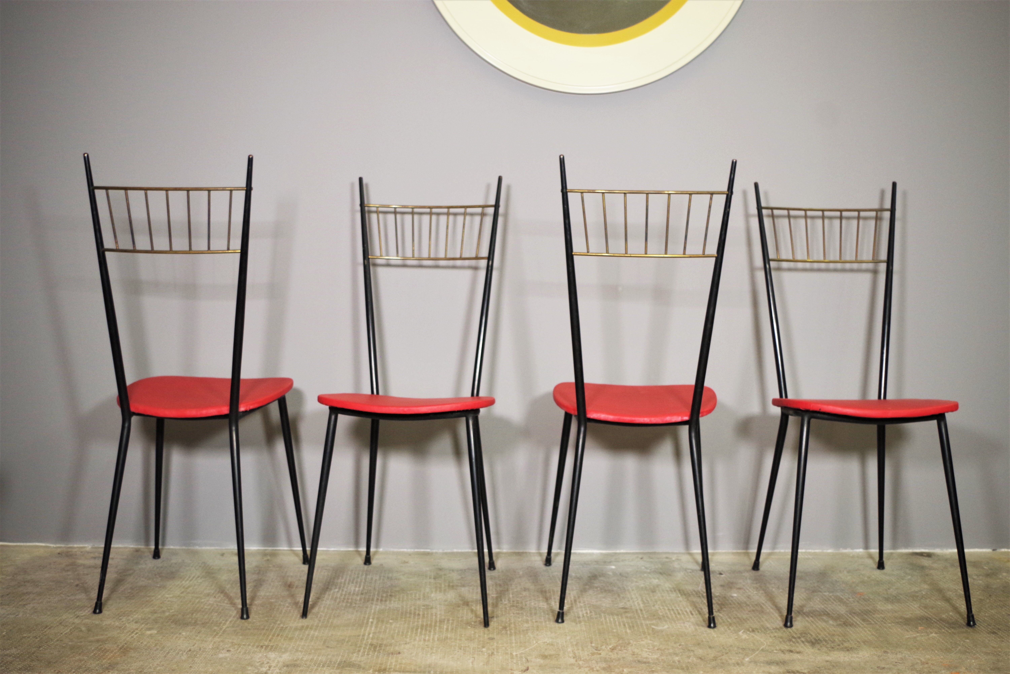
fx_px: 1010
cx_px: 505
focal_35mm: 36
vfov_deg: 36.9
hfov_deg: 53.1
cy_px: 337
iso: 800
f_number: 4
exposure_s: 1/60
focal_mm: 24.38
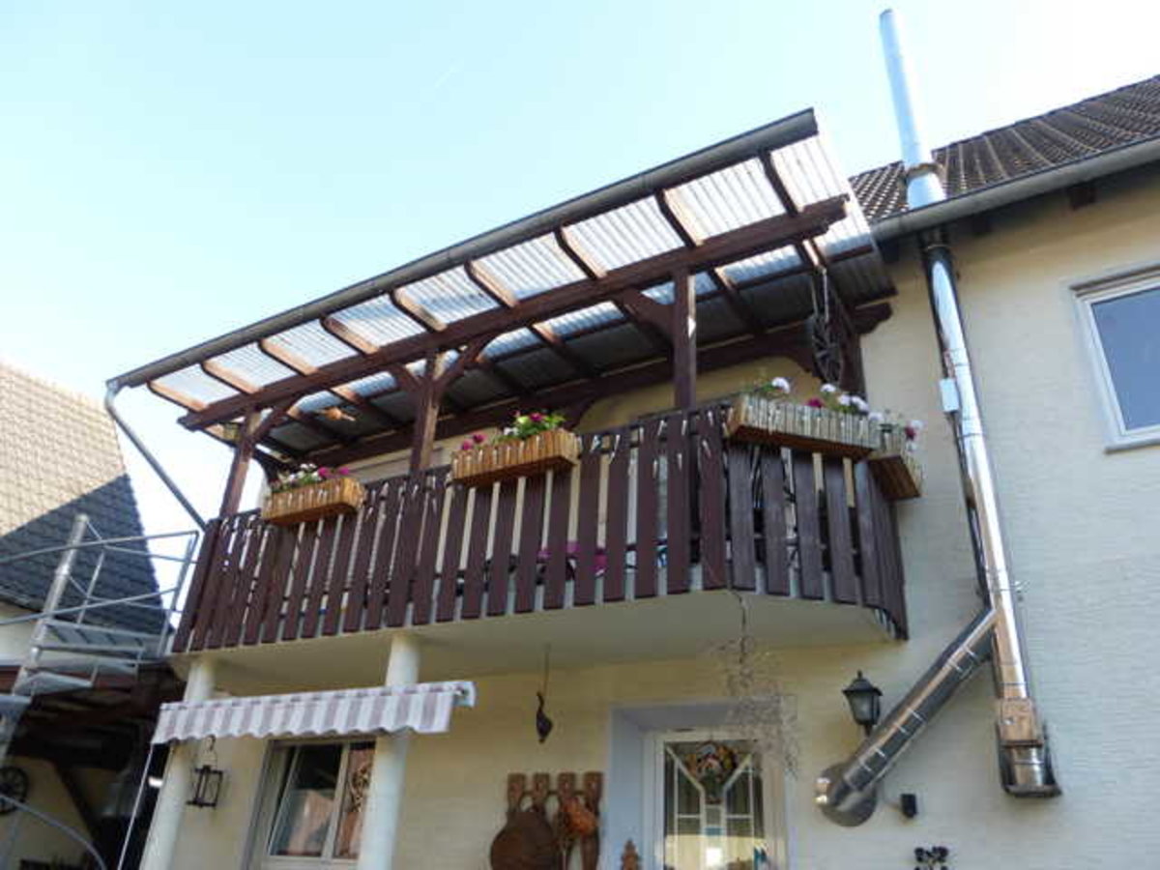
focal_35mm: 25
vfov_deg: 54.9
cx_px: 580
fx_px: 838
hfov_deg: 69.4
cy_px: 435
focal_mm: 4.3
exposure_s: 1/100
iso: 100
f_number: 4
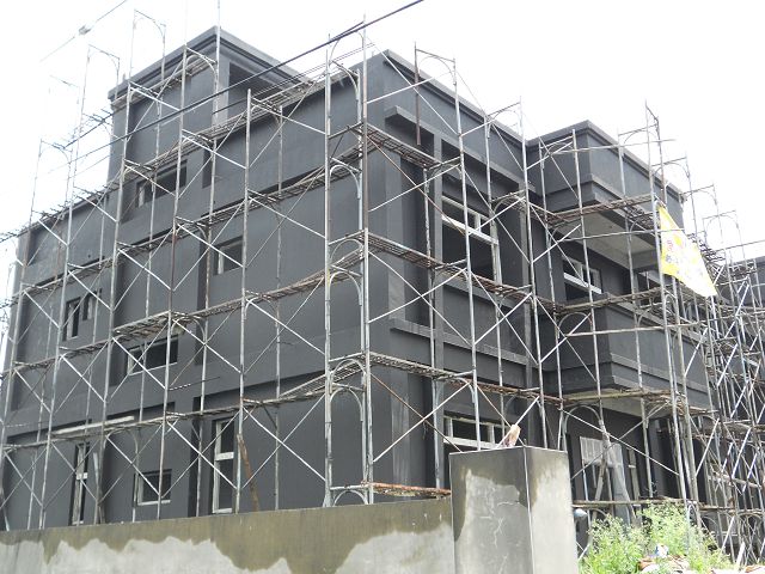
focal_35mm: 38
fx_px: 840
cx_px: 382
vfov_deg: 37.7
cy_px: 287
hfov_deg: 49.0
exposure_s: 1/250
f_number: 3.9
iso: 80
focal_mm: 6.9
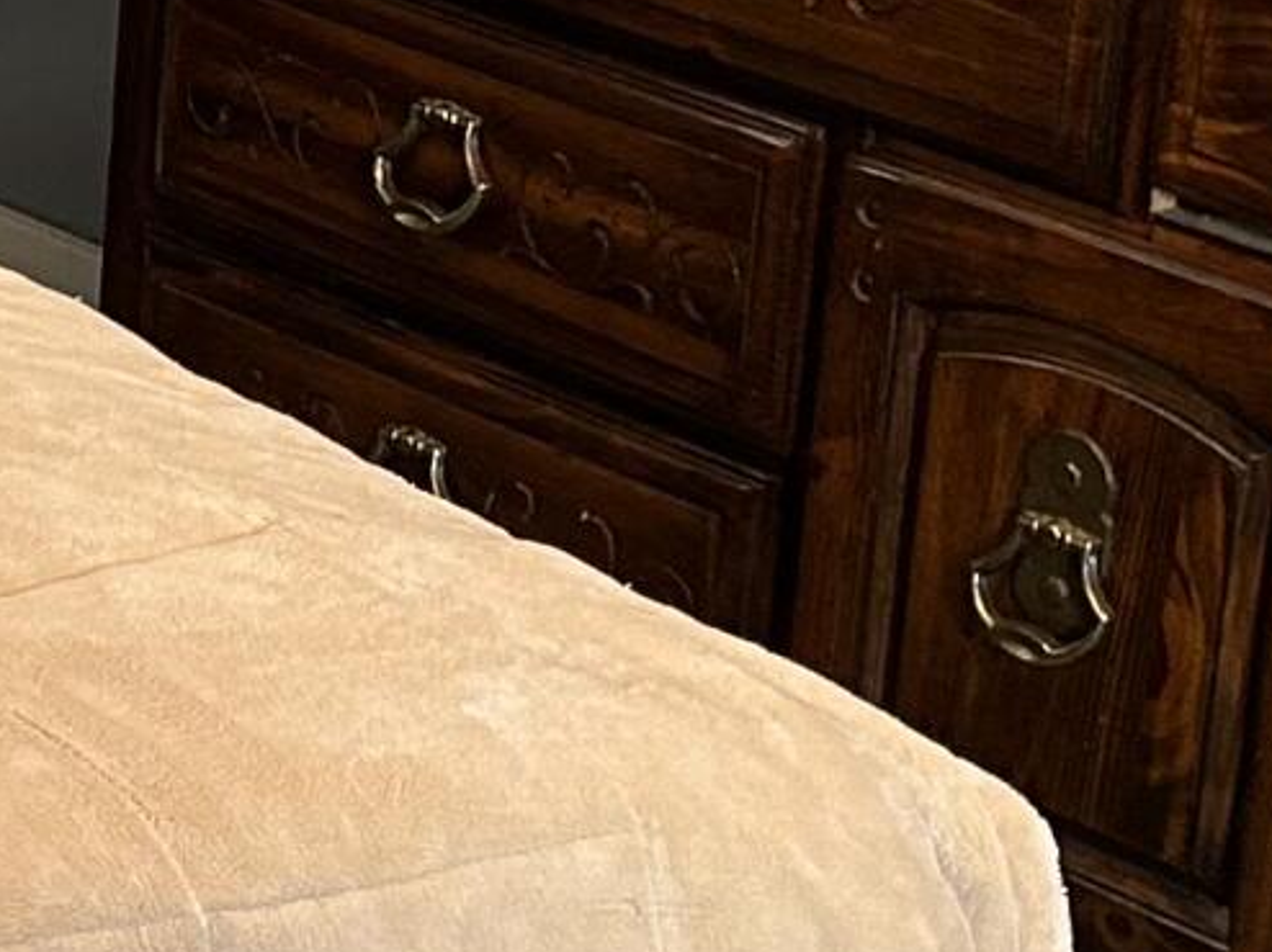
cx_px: -1133
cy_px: -69
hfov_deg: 11.5
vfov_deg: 9.3
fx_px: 5803
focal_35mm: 158
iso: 125
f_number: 1.5
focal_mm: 5.7
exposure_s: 1/60
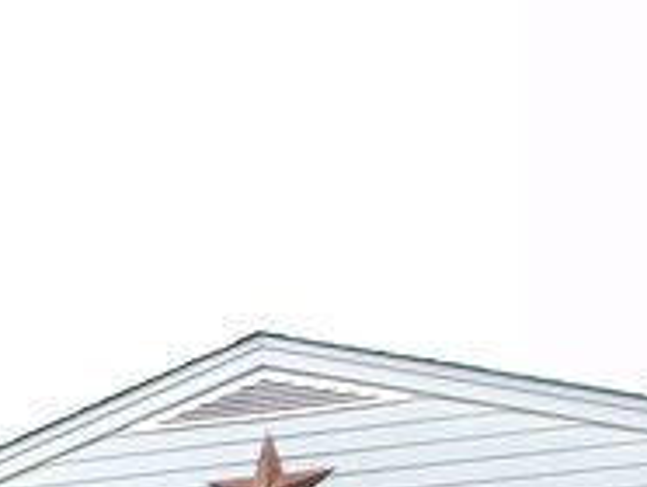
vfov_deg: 9.9
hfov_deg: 12.4
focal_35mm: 141
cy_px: 904
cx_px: -631
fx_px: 2639
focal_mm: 5.7
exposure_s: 1/320
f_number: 2.8
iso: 80
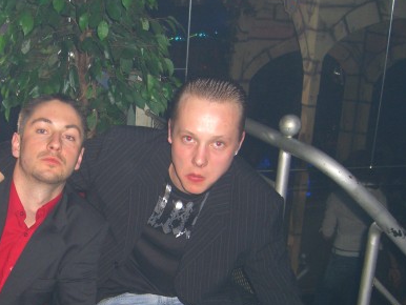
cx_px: 96
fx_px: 692
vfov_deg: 24.6
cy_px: 227
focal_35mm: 59
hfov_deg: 32.0
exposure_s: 1/60
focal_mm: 7.9
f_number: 2.8
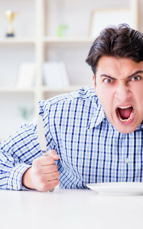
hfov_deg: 8.1
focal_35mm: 161
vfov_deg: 13.0
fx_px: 1005
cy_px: 114
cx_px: 130
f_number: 5
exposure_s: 1/80
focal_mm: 105
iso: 200
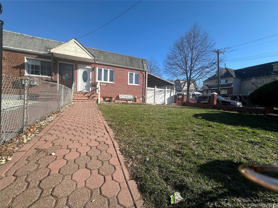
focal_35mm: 14
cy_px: 104
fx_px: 112
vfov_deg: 85.7
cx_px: 139
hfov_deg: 102.1
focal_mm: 2.22
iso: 50
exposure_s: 1/1689
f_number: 2.2
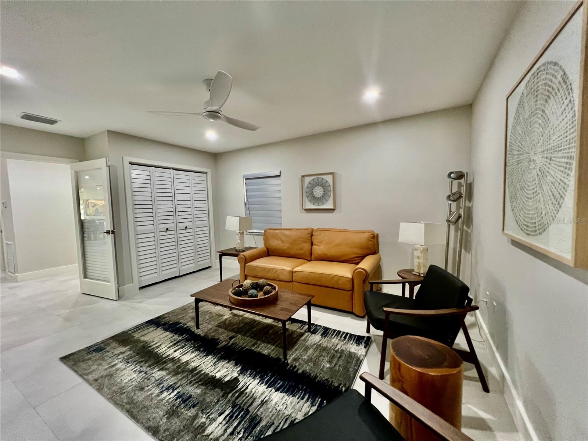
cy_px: 220
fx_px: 221
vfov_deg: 89.9
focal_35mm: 13
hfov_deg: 106.2
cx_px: 294
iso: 500
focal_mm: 1.57
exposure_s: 1/60
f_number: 1.8
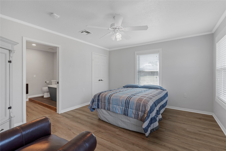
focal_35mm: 17
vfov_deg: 70.4
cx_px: 113
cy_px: 76
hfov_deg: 93.3
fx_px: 107
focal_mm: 17
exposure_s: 1
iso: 200
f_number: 8
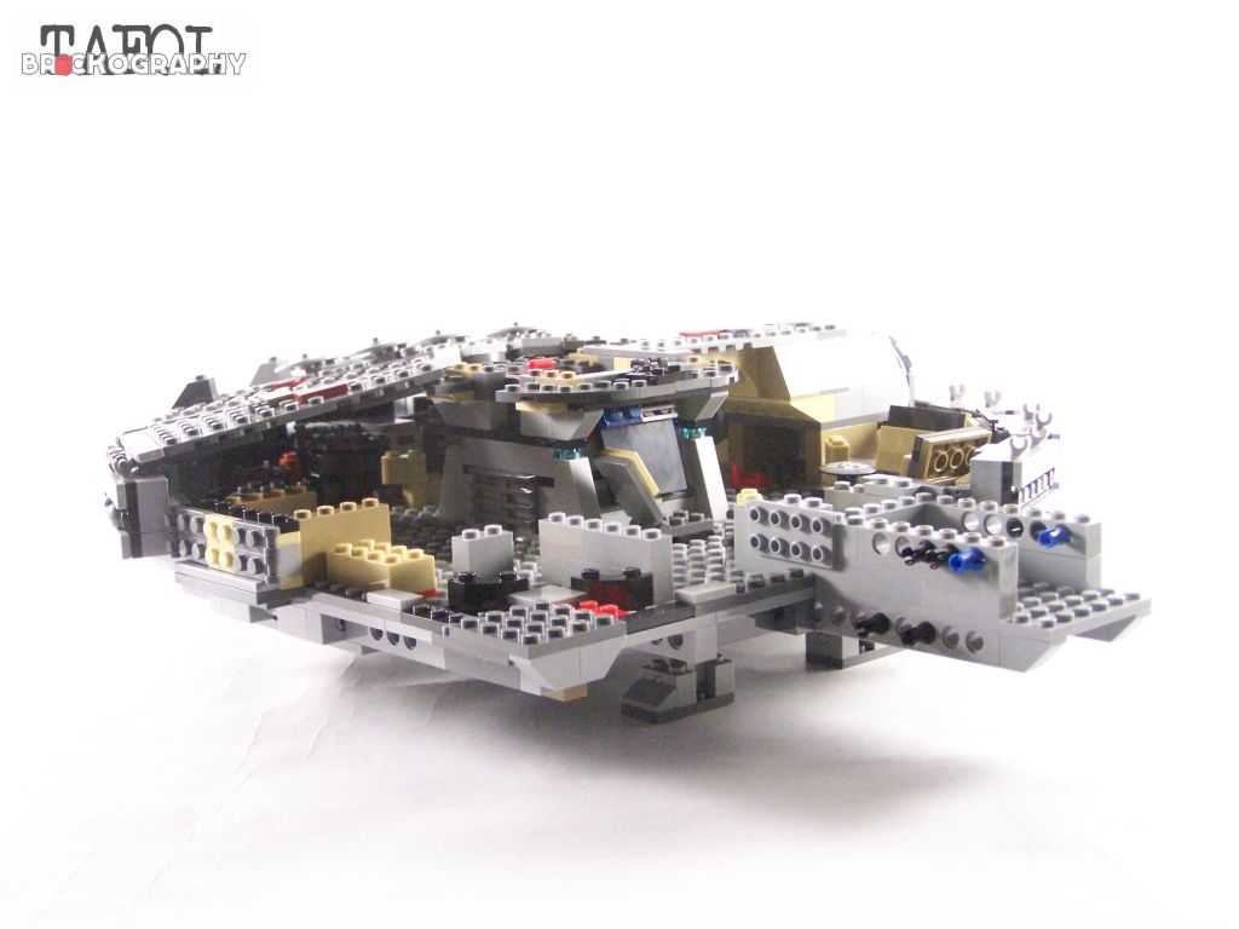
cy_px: 464
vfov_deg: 26.1
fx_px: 2004
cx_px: 620
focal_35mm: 56
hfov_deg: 34.3
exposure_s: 1/45
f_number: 3.1
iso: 400
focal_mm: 9.3
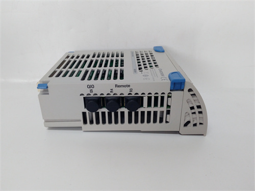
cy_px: 96
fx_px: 199
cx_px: 128
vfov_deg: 51.4
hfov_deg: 65.3
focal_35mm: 27
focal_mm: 3.79
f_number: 2
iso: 139
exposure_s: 1/33
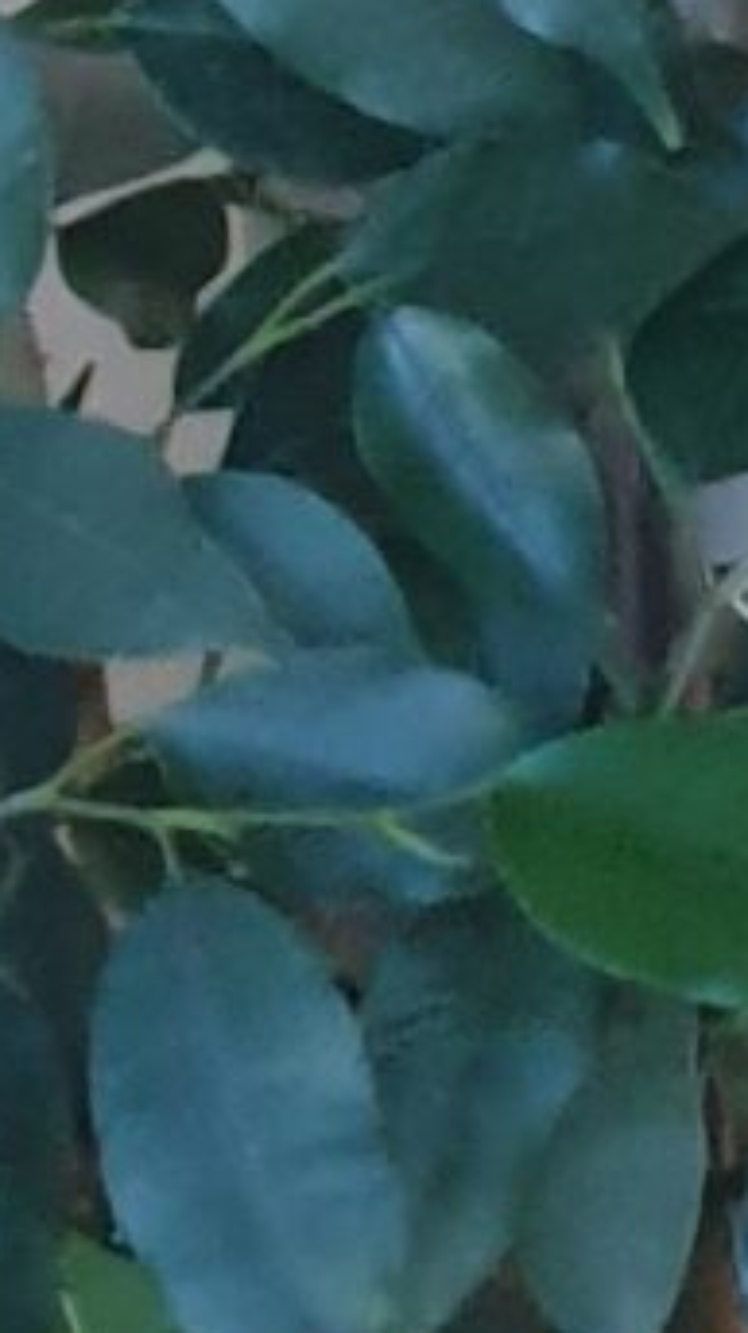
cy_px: -2395
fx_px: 7455
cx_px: 3426
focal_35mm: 211
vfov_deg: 8.8
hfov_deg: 4.9
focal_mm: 4.3
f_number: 2.4
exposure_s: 1/50
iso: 200
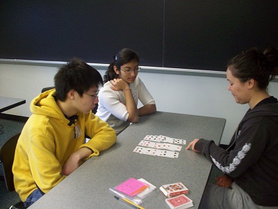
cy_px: 104
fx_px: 297
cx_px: 139
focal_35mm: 37
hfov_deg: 50.1
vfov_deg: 38.7
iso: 160
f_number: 2.8
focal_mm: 6.2
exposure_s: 1/27.6
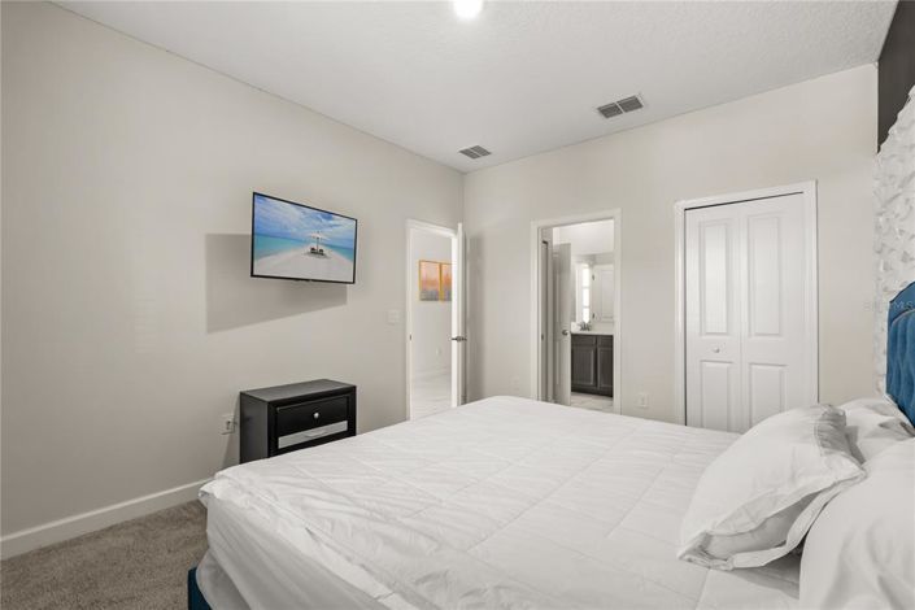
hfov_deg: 96.7
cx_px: 458
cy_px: 305
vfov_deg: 73.7
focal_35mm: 16
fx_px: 407
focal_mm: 16
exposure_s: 1/10
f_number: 7.1
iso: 1600
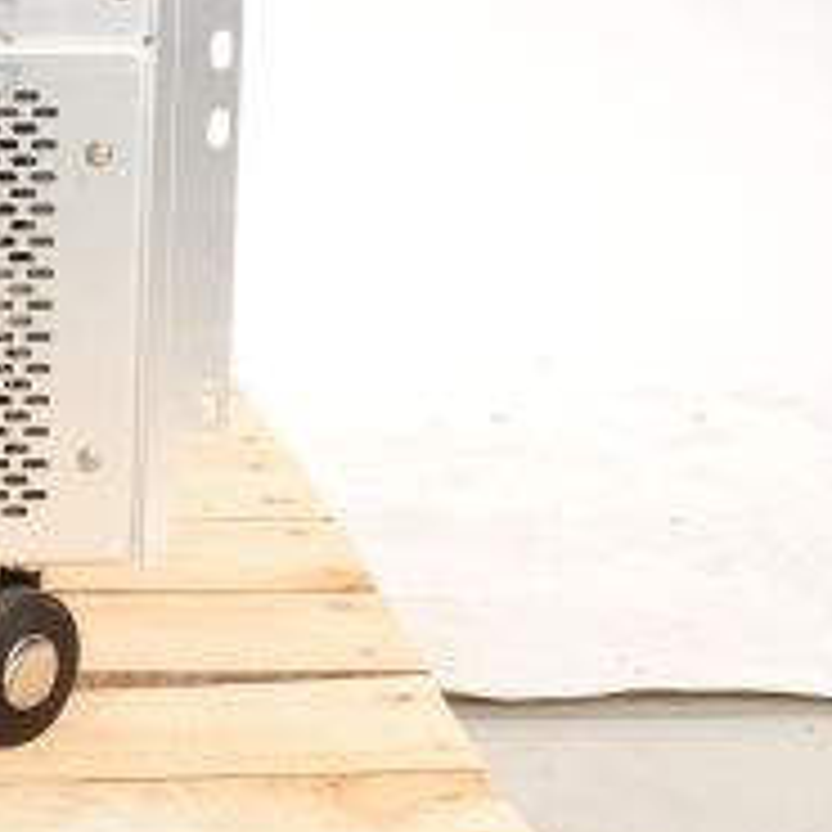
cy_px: -7
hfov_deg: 12.1
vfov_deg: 12.5
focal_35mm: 138
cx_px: -427
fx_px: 3753
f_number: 10
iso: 320
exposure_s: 1/160
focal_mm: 50
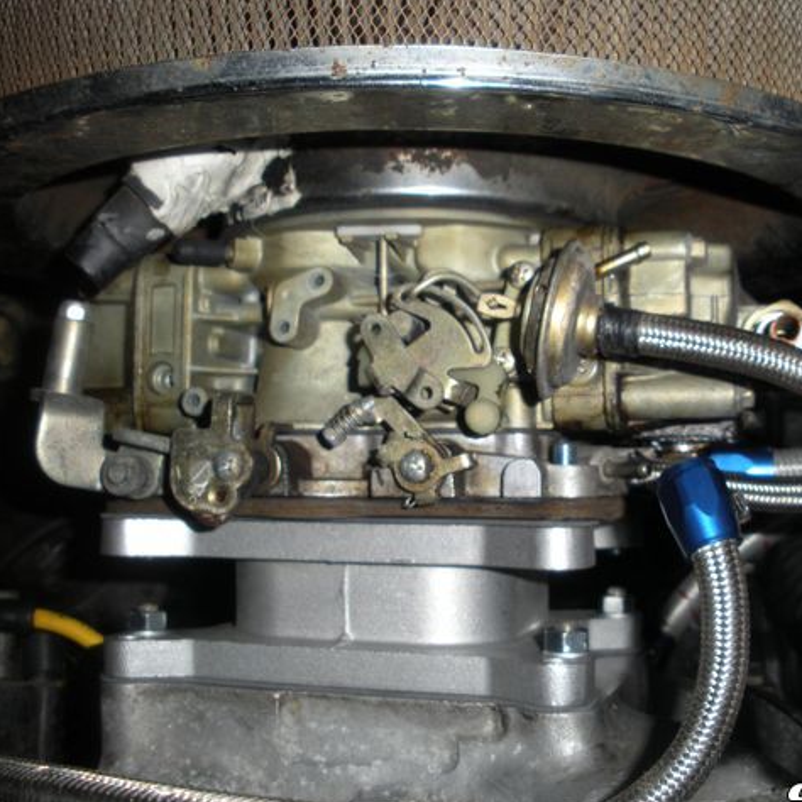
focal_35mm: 43
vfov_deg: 39.2
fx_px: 1127
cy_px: 403
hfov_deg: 38.7
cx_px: 536
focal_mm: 6.3
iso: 64
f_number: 3.5
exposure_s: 1/60
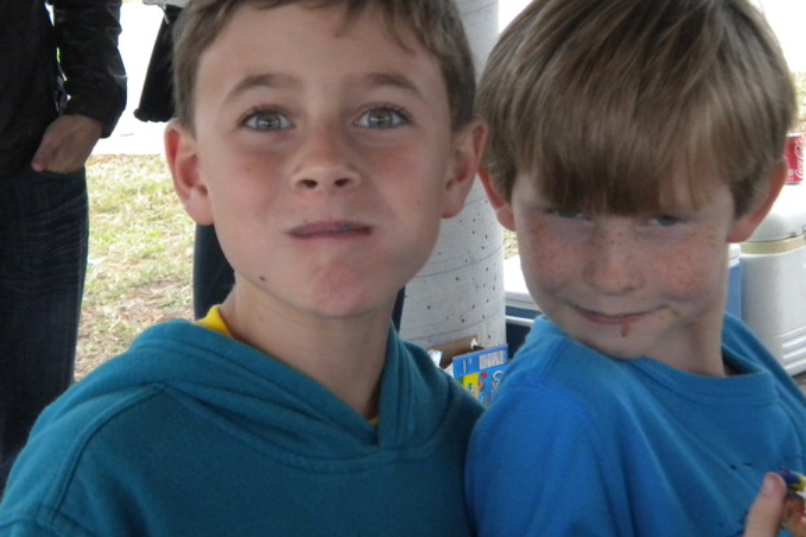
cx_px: 414
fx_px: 2037
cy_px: 209
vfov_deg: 15.0
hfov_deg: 22.4
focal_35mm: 91
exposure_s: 1/125
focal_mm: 14.3
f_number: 5.1
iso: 503
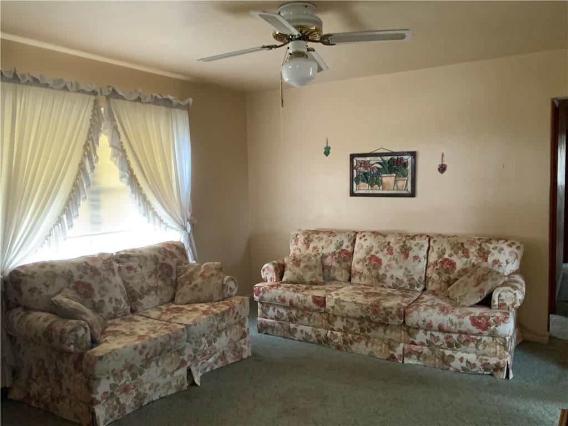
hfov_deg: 61.7
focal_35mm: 29
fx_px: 476
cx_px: 284
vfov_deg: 48.2
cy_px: 213
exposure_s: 1/30
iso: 250
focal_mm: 3
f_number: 1.8
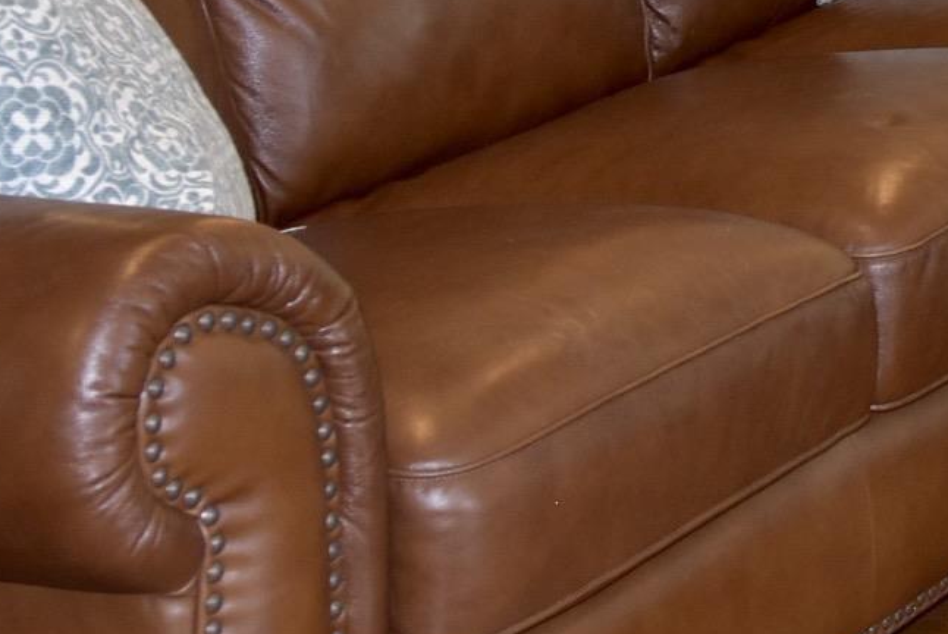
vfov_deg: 10.6
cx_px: 1939
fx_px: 3295
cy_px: -324
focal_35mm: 125
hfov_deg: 13.7
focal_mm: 18
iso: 400
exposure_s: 1/125
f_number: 2.8
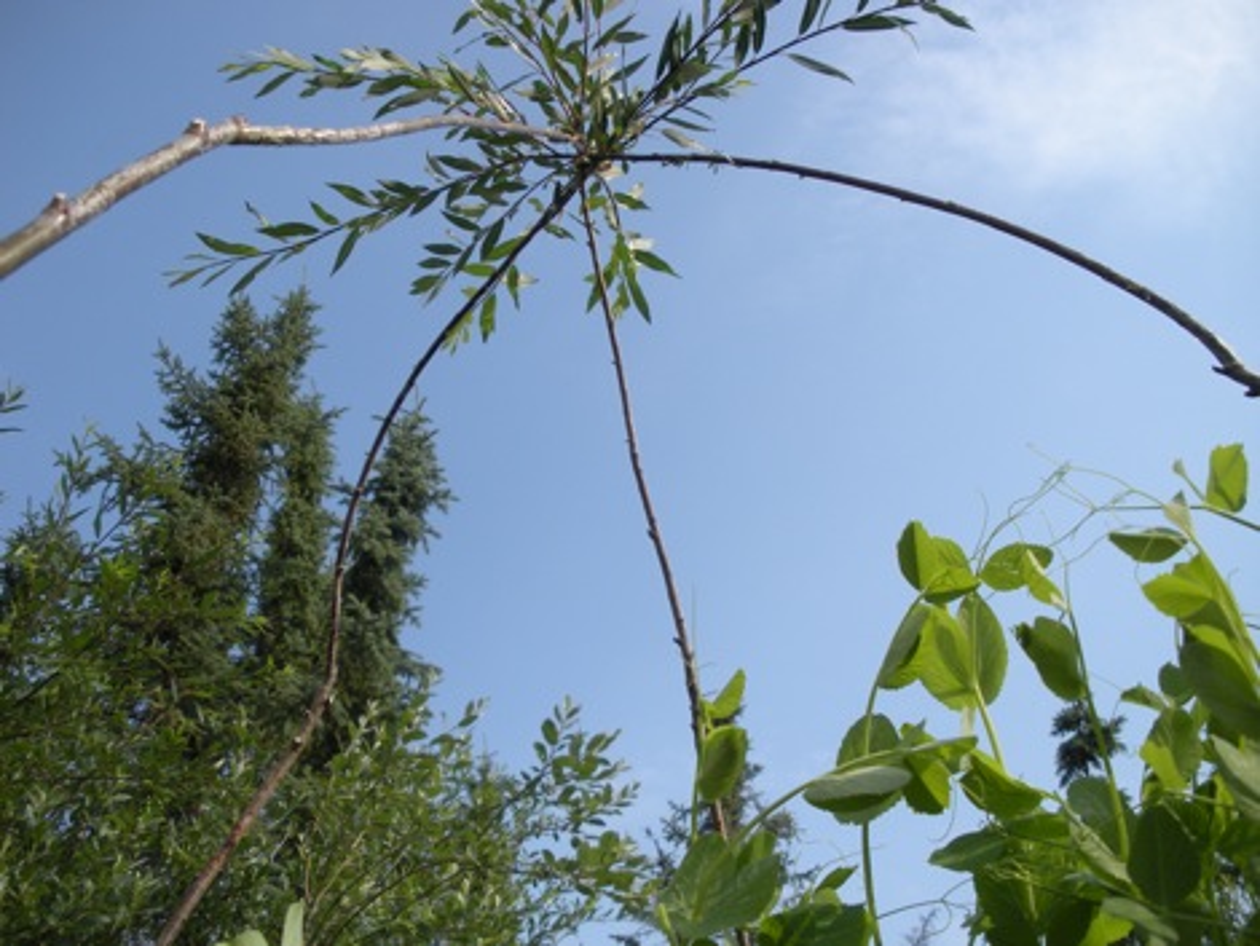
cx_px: 630
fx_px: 1311
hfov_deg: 51.3
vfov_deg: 39.7
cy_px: 473
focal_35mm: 36
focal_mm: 6.3
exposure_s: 1/583
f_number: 3.5
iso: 64
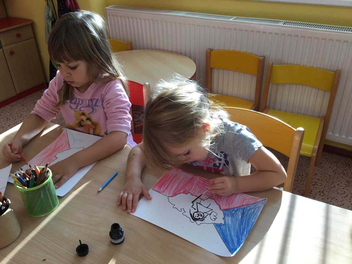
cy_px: 132
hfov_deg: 58.3
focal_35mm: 31
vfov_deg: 45.5
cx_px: 176
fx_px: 315
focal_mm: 3.3
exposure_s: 1/50
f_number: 2.4
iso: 25
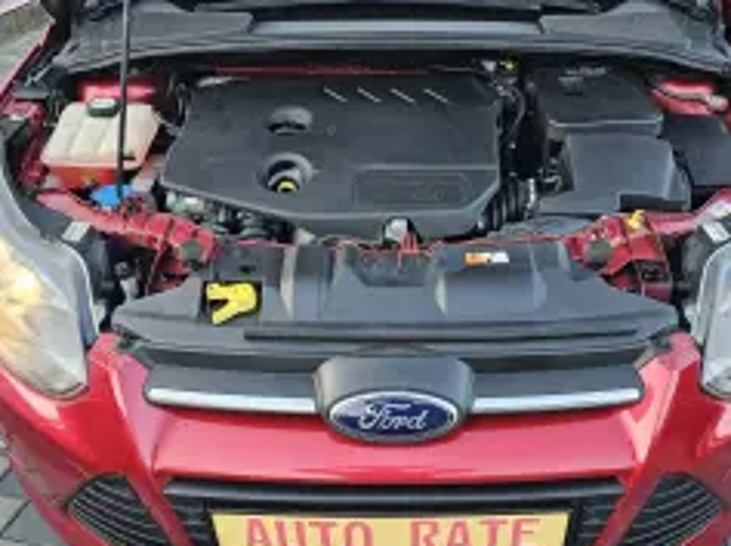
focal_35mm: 35
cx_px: 410
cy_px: 293
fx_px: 738
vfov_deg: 40.6
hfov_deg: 52.6
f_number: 1.7
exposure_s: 1/180
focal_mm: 6.3
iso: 100
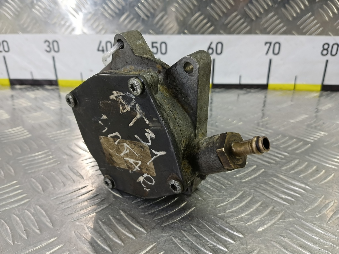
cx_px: 170
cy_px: 127
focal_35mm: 23
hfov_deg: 73.9
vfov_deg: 58.9
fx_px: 225
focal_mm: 4.11
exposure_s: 1/50
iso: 155
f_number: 1.6
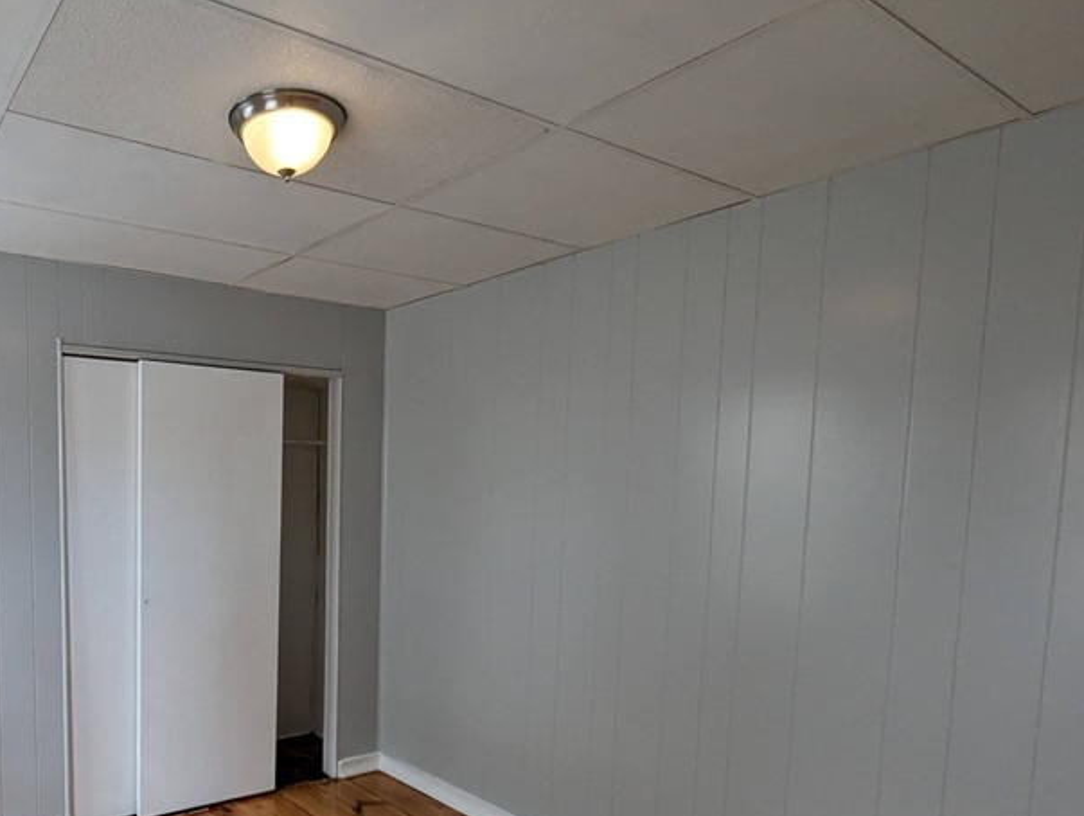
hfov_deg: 70.2
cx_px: 248
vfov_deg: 59.8
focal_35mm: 22
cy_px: 541
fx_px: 690
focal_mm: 1.95
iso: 210
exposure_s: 1/120
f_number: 2.2
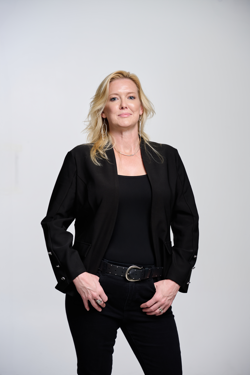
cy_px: 188
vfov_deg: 28.8
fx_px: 729
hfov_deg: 19.5
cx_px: 125
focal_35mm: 70
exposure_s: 1/160
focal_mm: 70
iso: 100
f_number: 4
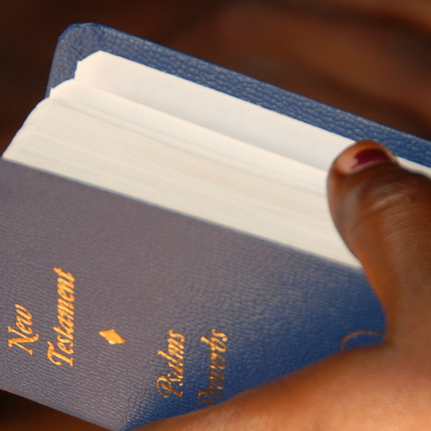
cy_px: 223
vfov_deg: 4.6
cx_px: 259
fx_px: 5412
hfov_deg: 4.6
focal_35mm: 384
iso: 200
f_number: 5.6
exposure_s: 1/100
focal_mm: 105
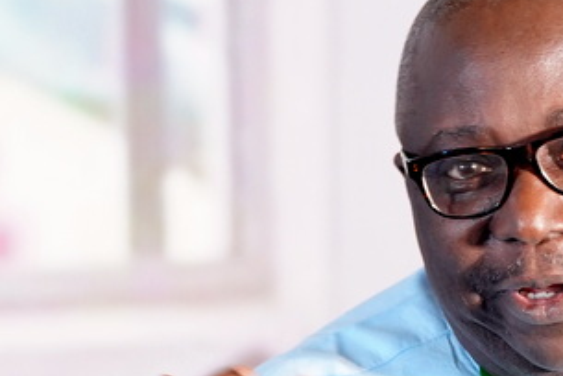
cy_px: 507
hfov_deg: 4.1
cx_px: 709
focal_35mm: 504
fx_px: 7889
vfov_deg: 2.7
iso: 1250
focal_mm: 150
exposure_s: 1/100
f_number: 3.2
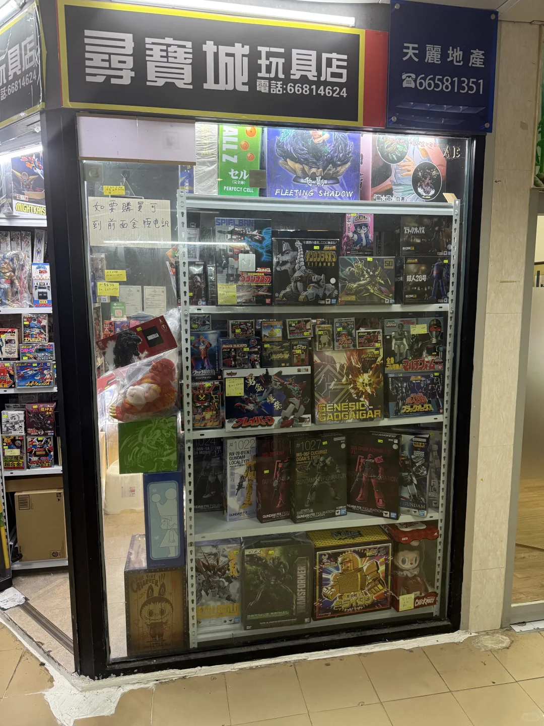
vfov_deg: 71.6
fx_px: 503
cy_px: 363
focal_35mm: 24
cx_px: 272
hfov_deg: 56.8
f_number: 1.78
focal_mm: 6.76
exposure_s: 1/100
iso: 320
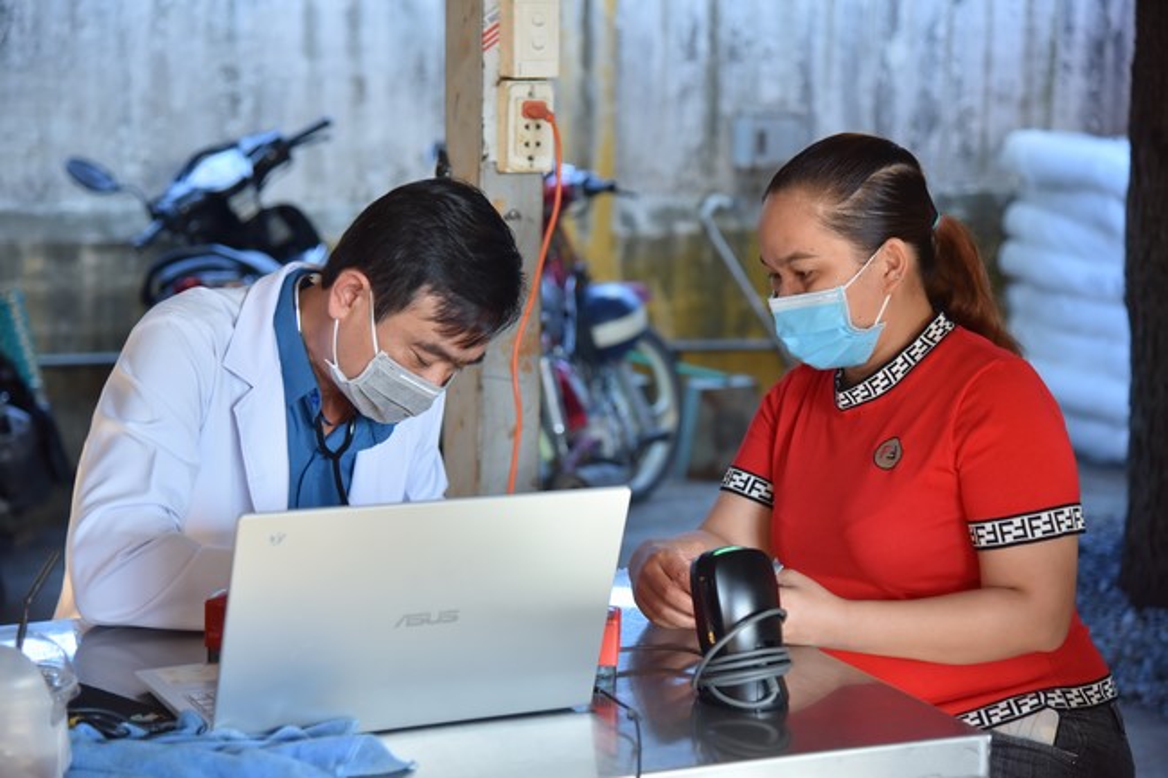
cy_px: 389
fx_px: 2530
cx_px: 584
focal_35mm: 78
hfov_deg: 26.0
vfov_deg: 17.5
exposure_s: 1/80
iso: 640
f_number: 4.5
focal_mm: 78
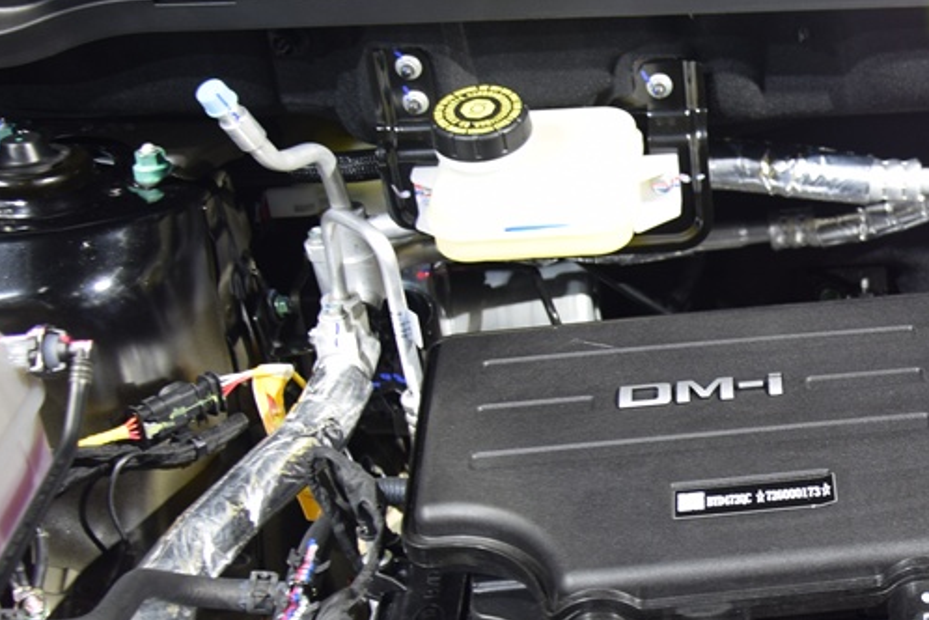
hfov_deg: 28.2
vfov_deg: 20.8
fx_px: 1677
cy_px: 441
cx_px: 1019
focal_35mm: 65
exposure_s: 1/60
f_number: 4
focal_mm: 18
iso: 400
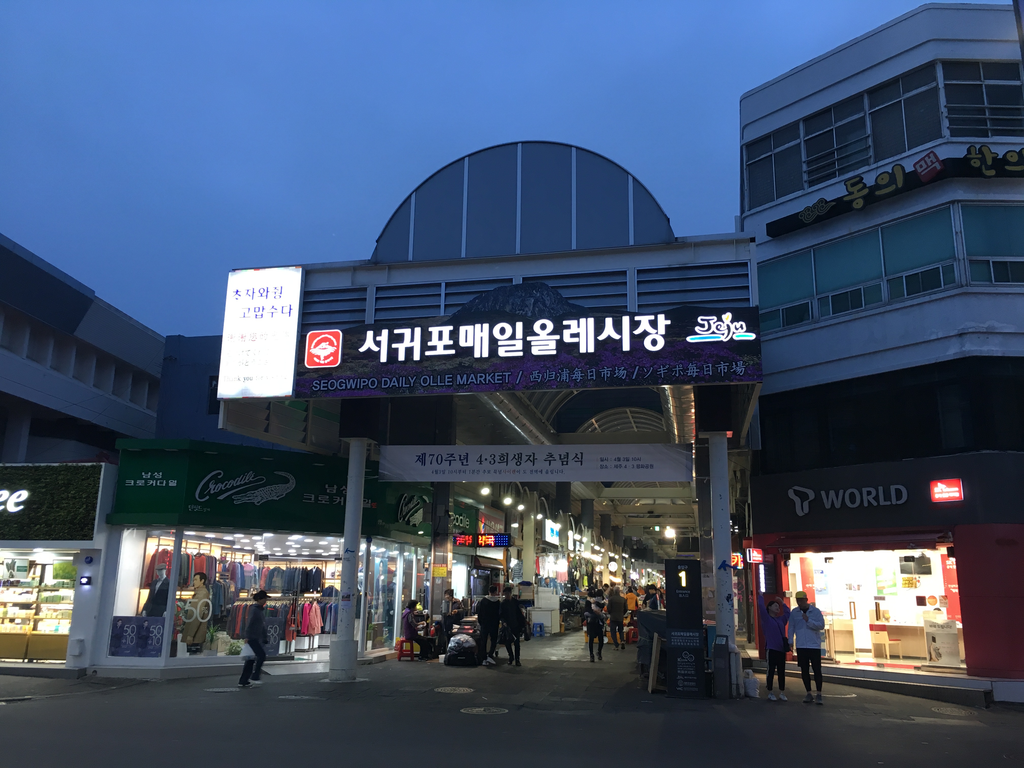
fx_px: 858
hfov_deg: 61.7
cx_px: 512
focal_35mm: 29
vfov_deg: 48.2
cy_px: 384
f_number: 2.2
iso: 50
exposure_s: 1/30
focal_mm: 4.15
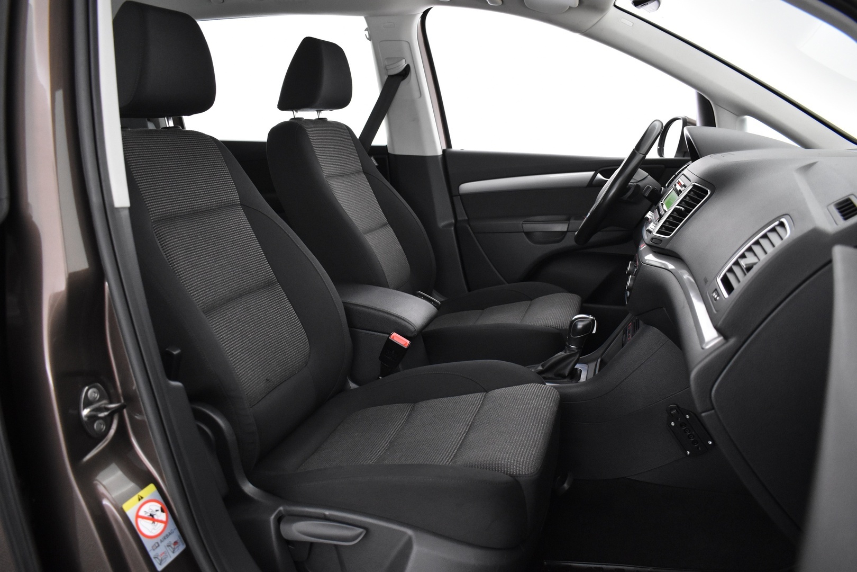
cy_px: 286
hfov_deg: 67.4
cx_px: 428
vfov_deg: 47.9
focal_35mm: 27
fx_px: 643
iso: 2500
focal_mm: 18
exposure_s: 1/30
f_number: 3.5
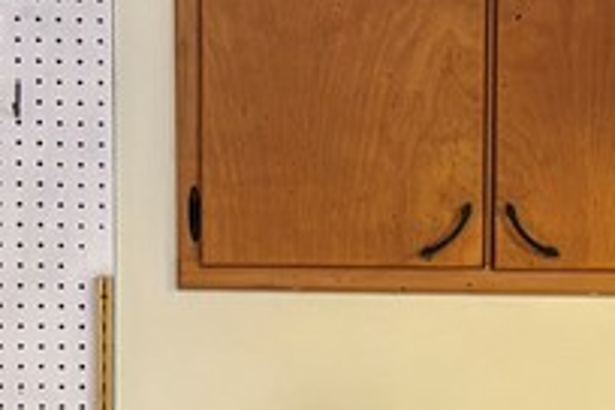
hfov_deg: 15.0
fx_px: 2323
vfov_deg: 10.0
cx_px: 509
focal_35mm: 136
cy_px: 407
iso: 160
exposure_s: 1/60
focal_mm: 5.96
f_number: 1.6
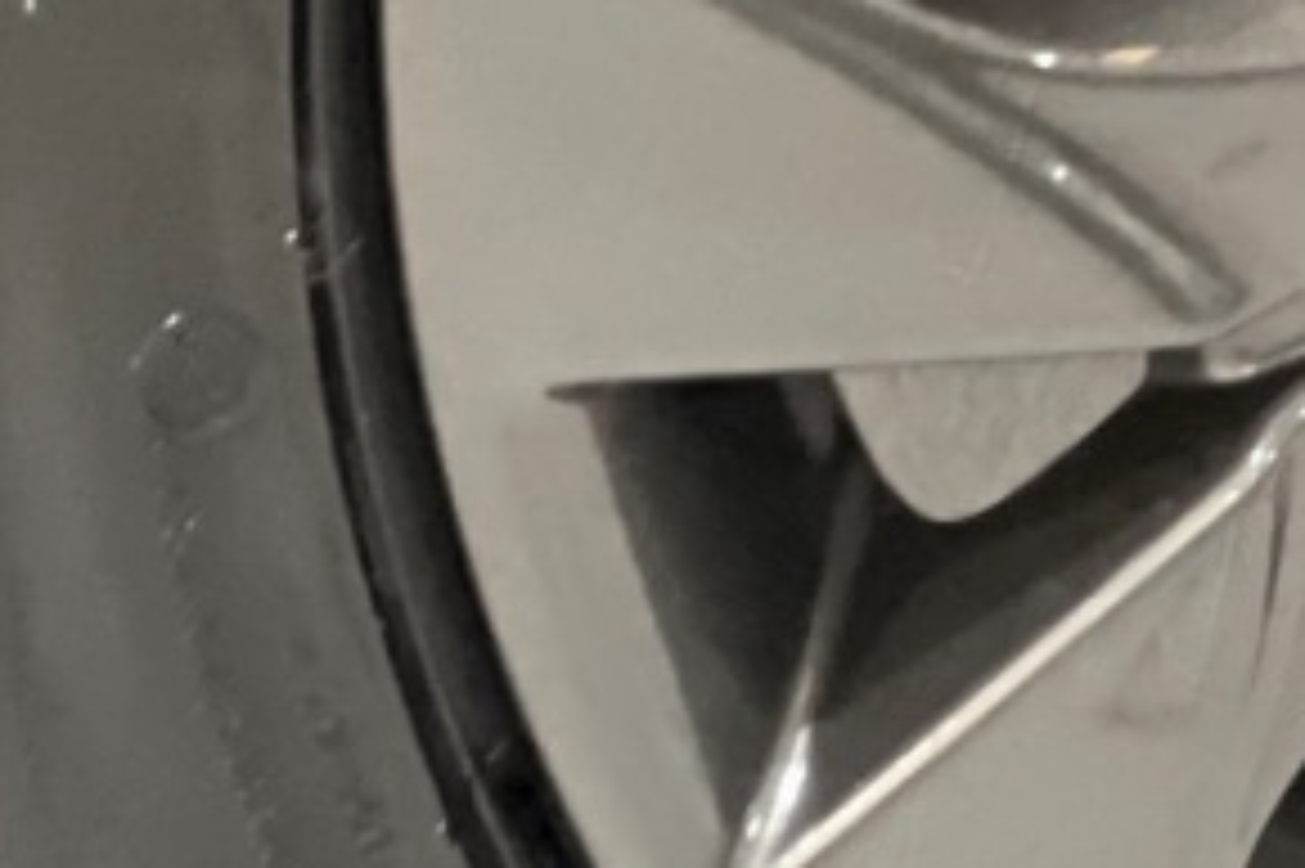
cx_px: 2619
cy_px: -657
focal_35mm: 530
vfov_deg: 2.6
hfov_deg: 3.9
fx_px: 19201
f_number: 2.8
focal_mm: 9
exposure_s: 1/15
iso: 640
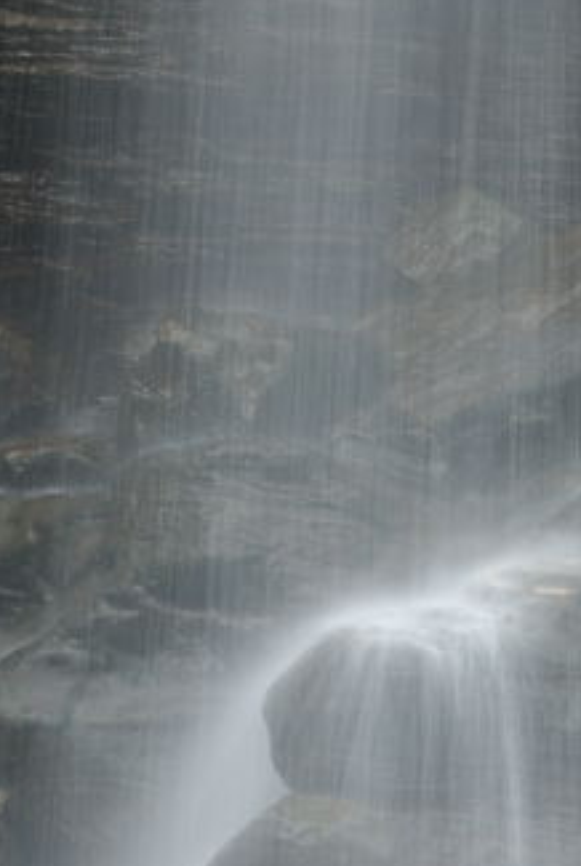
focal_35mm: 496
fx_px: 11945
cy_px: -245
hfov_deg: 2.8
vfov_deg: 4.1
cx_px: 604
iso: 200
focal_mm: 105
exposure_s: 1/6
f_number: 16
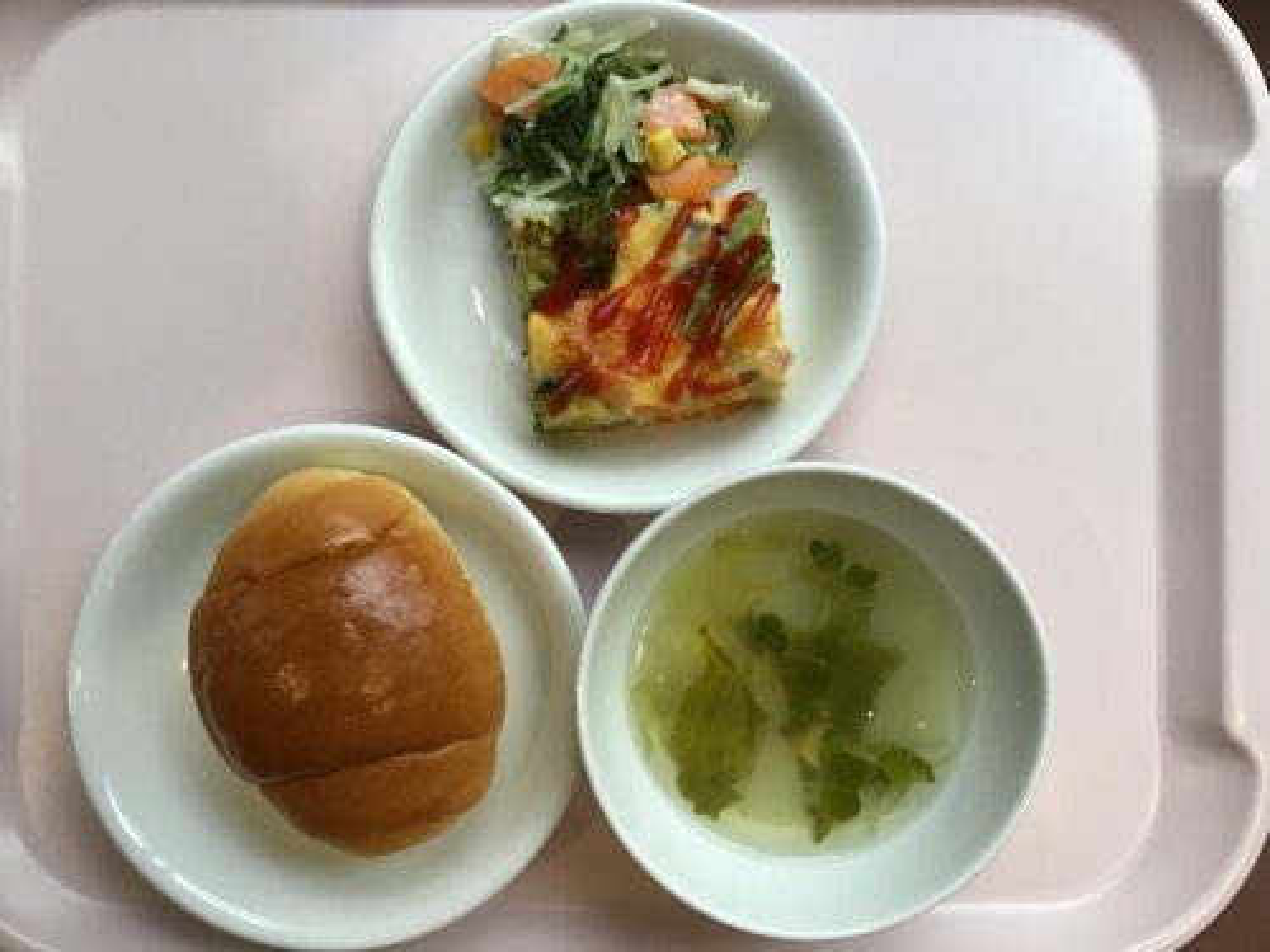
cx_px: 635
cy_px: 476
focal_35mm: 31
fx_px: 1137
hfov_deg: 58.4
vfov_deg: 45.4
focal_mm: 3.3
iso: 25
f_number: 2.4
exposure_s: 1/30
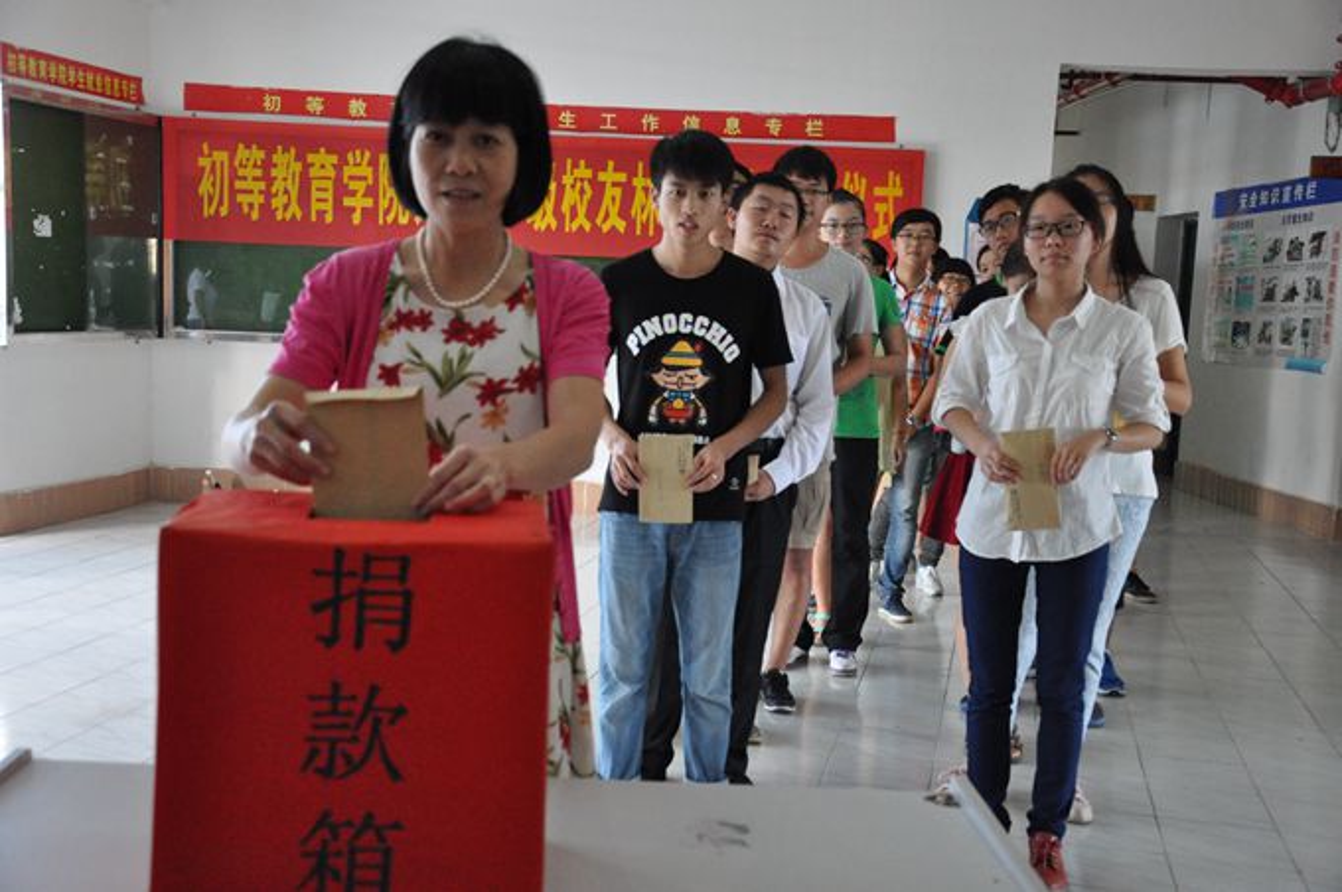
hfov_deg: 46.4
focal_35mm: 42
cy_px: 446
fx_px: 1564
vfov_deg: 31.8
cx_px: 671
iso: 2500
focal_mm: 28
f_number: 4
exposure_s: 1/50
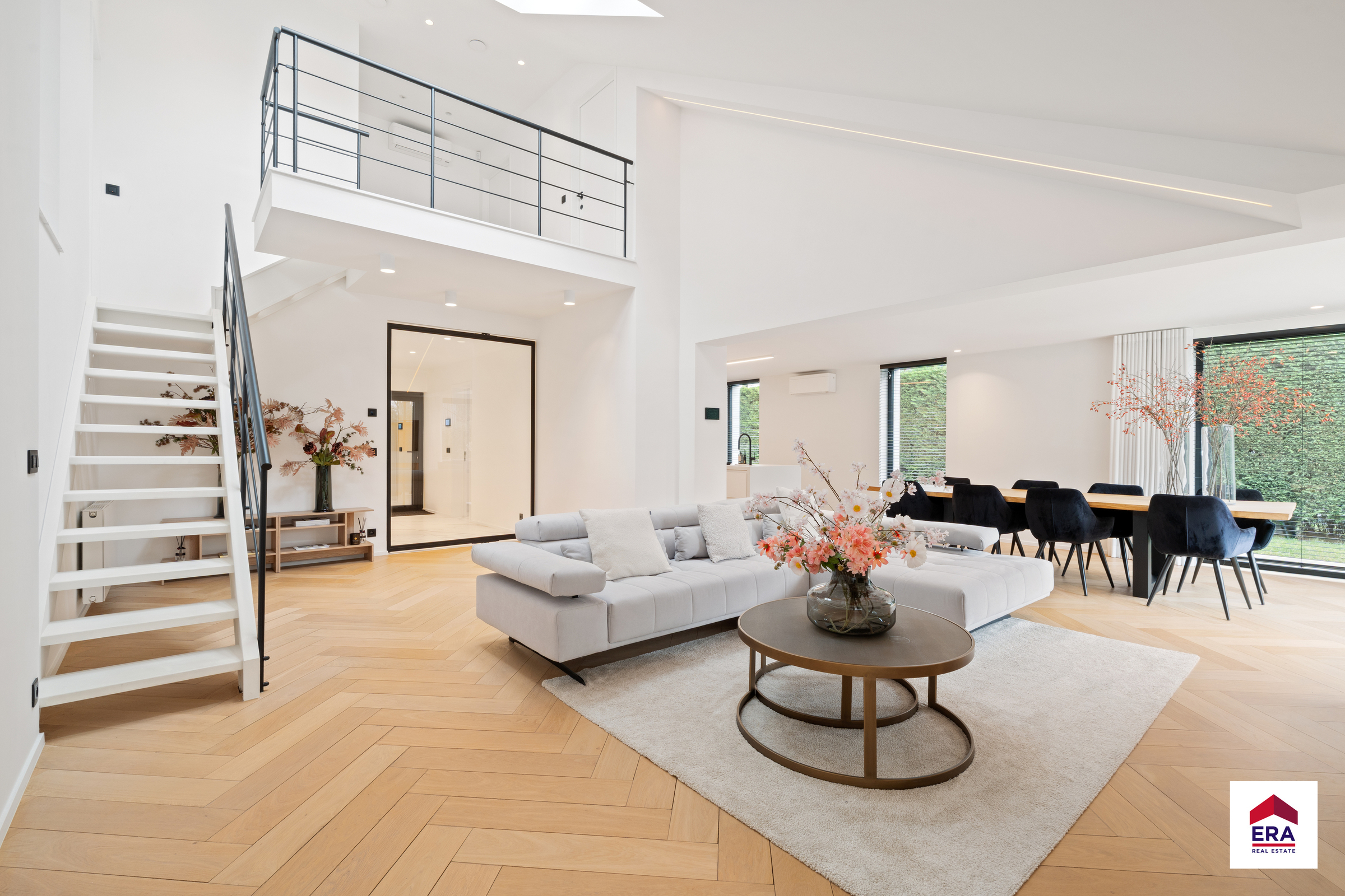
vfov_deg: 73.7
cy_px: 448
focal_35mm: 16
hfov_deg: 96.7
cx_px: 672
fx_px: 598
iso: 250
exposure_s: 1.6
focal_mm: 16
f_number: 11
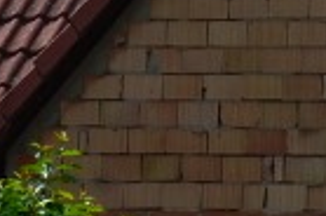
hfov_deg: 4.3
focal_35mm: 476
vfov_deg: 2.8
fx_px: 4300
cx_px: 600
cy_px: -313
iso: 320
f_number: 11
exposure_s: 1/500
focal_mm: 55
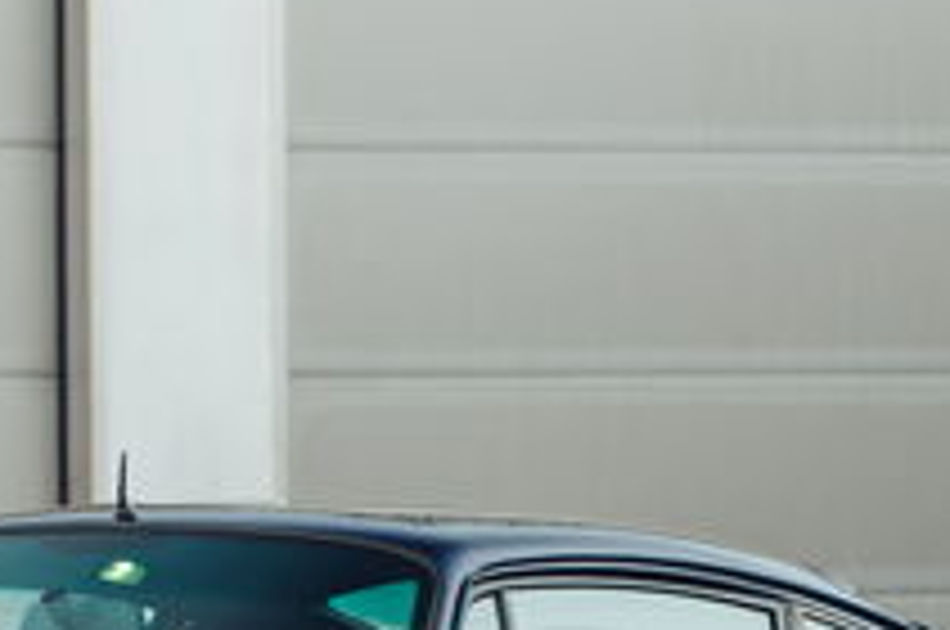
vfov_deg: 3.4
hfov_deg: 5.1
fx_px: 10724
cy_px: 904
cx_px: 41
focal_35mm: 407
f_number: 5.6
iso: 640
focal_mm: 112
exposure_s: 1/100
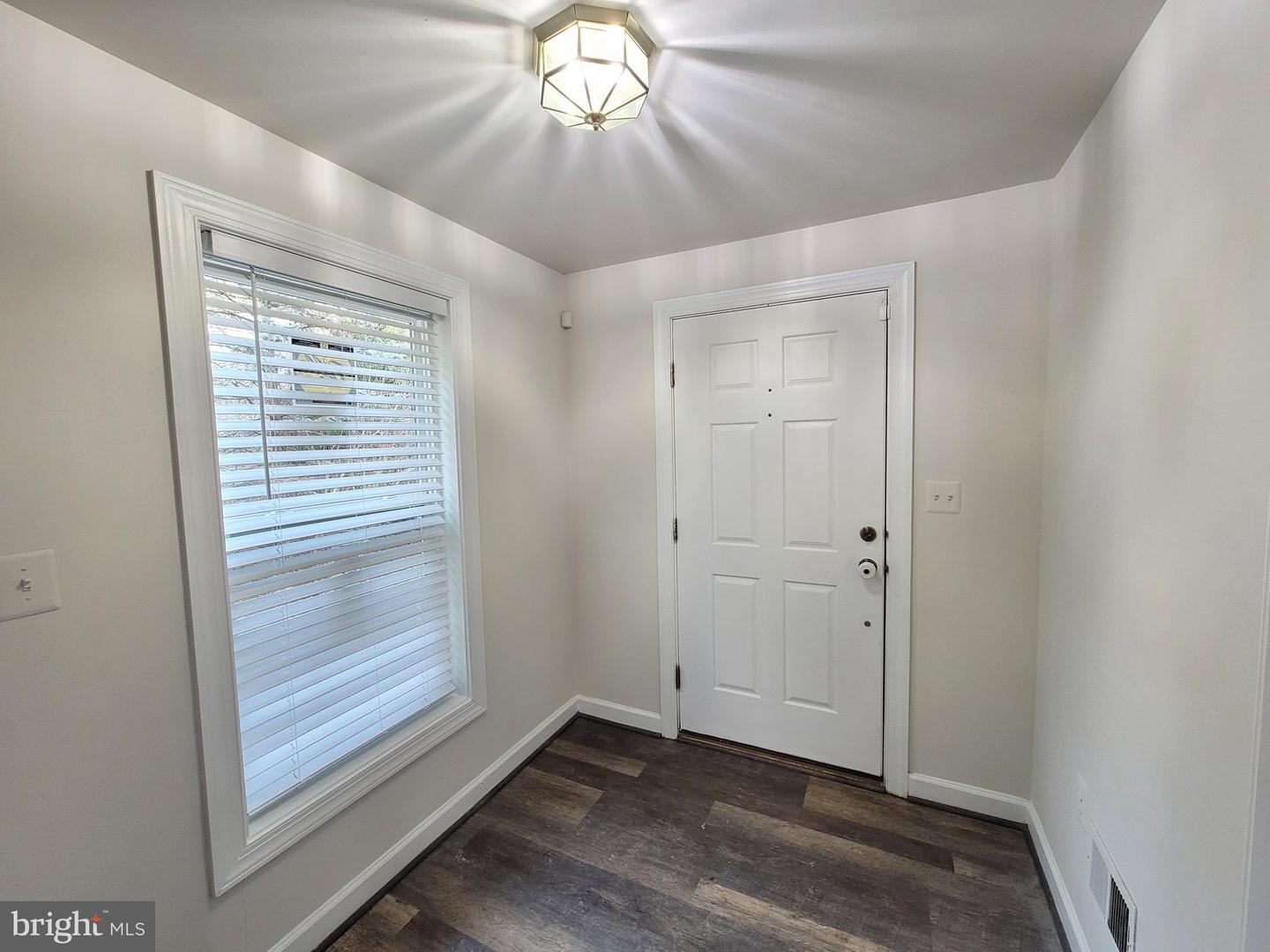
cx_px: 635
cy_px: 476
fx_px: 477
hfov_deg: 106.2
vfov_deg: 89.9
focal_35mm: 13
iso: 320
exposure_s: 1/60
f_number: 2.2
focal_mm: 2.2
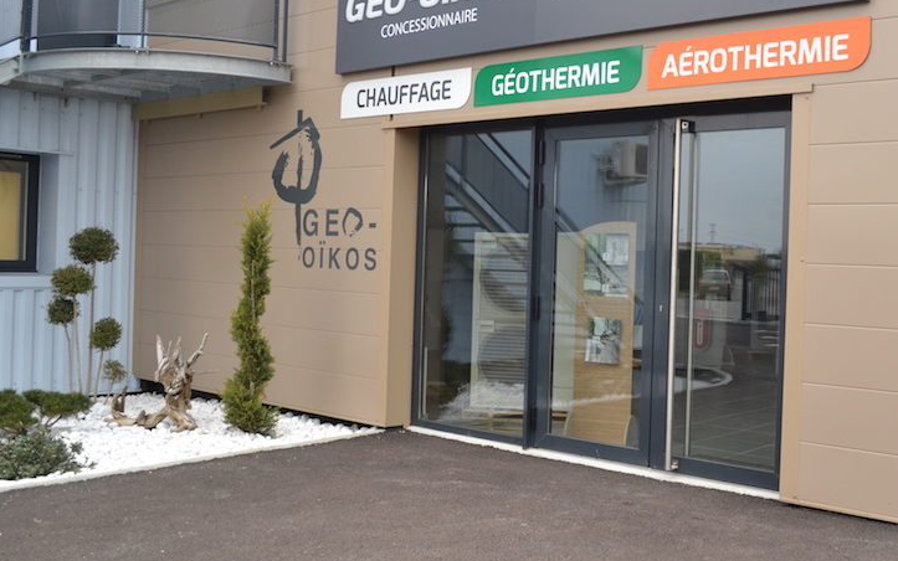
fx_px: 955
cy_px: 258
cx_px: 570
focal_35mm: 39
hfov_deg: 49.8
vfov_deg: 32.8
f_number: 4.5
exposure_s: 1/80
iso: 400
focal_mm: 18
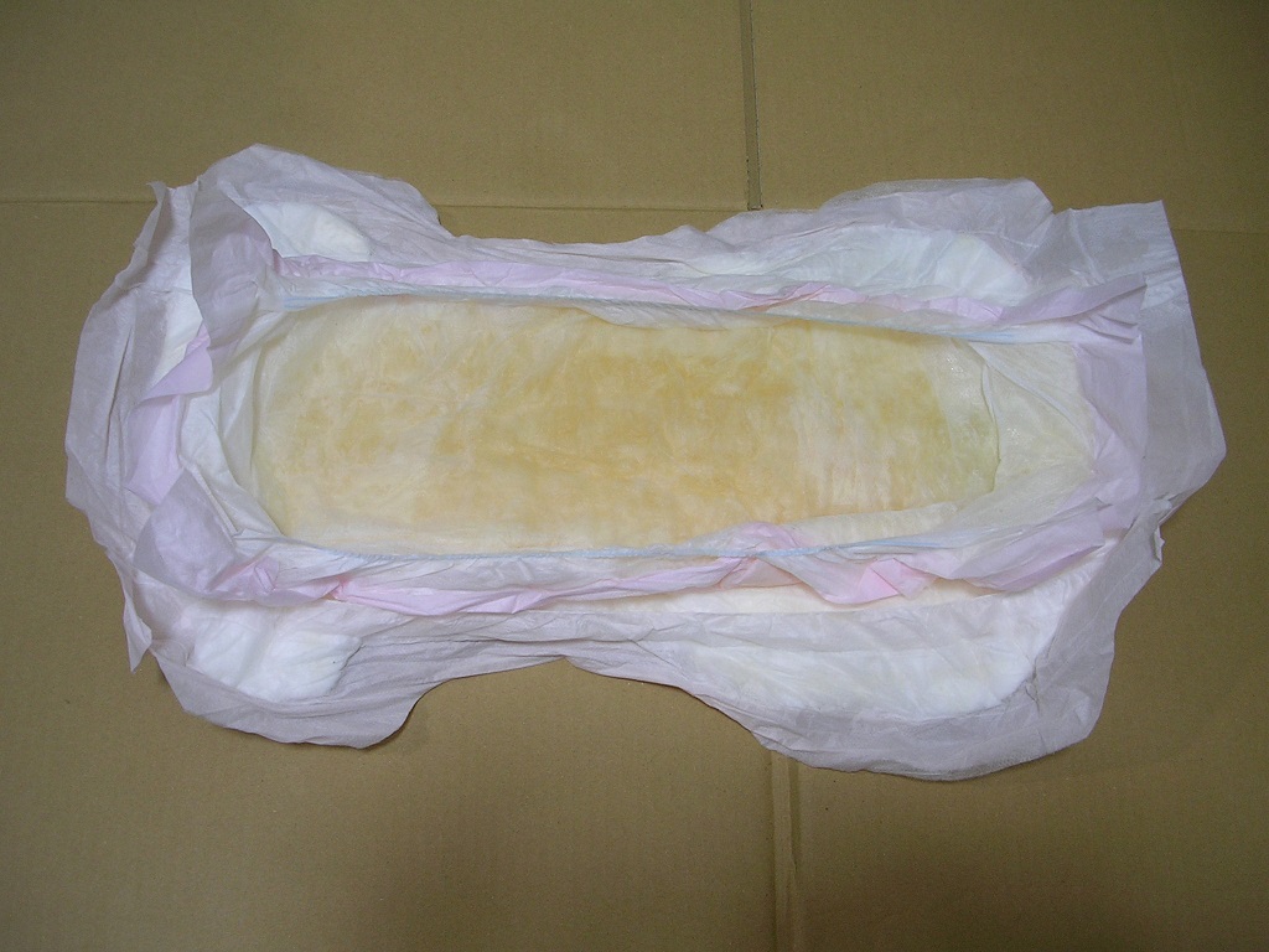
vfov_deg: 37.7
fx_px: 1393
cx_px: 634
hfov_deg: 49.0
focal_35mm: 38
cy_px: 476
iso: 50
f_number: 2.8
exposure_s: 1/11.5
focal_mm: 5.8
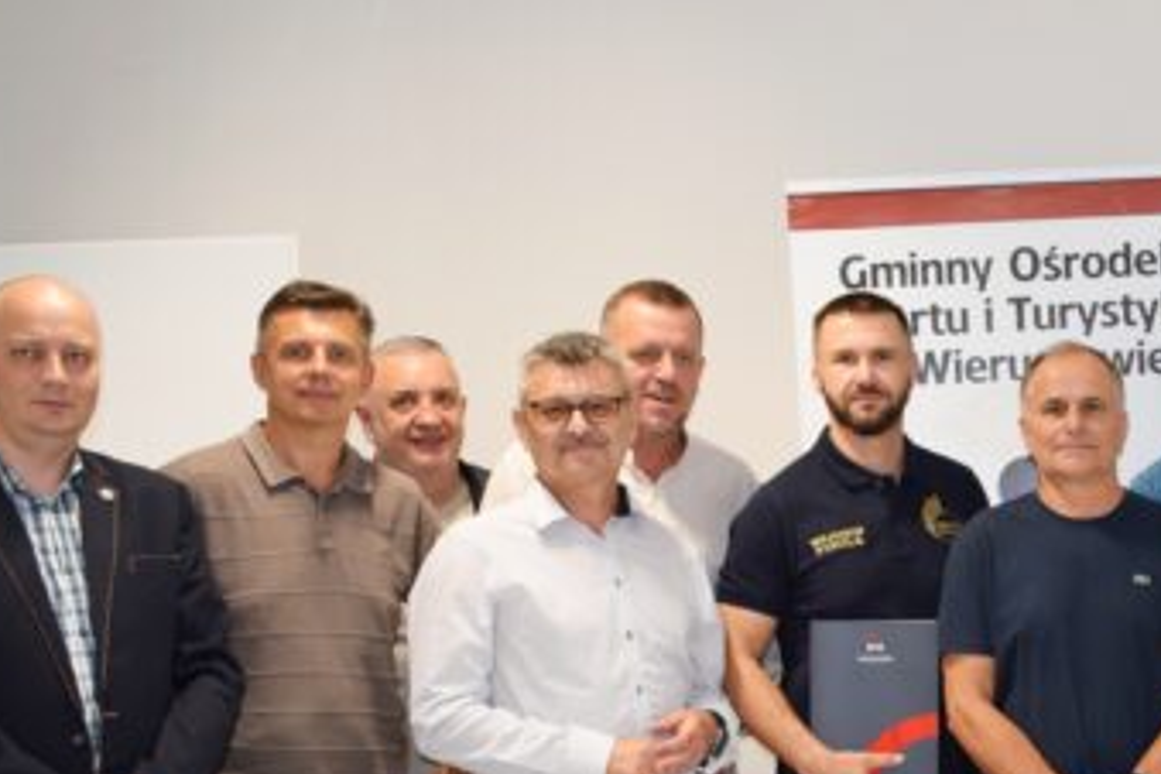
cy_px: 741
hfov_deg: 28.5
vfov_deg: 19.5
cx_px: 1046
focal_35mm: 68
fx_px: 2193
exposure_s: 1/100
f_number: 5
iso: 800
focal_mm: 20
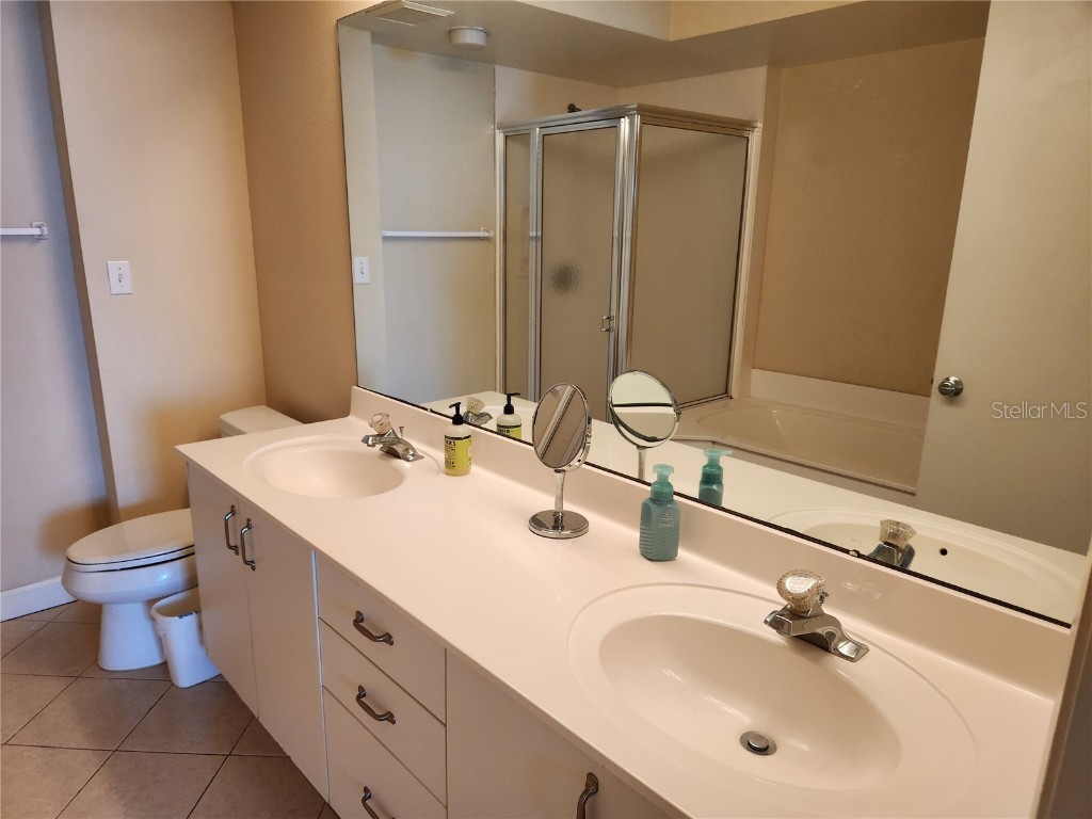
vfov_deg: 58.9
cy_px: 410
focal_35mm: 23
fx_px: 726
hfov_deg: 73.9
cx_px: 546
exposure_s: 1/120
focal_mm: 5.4
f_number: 1.8
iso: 200
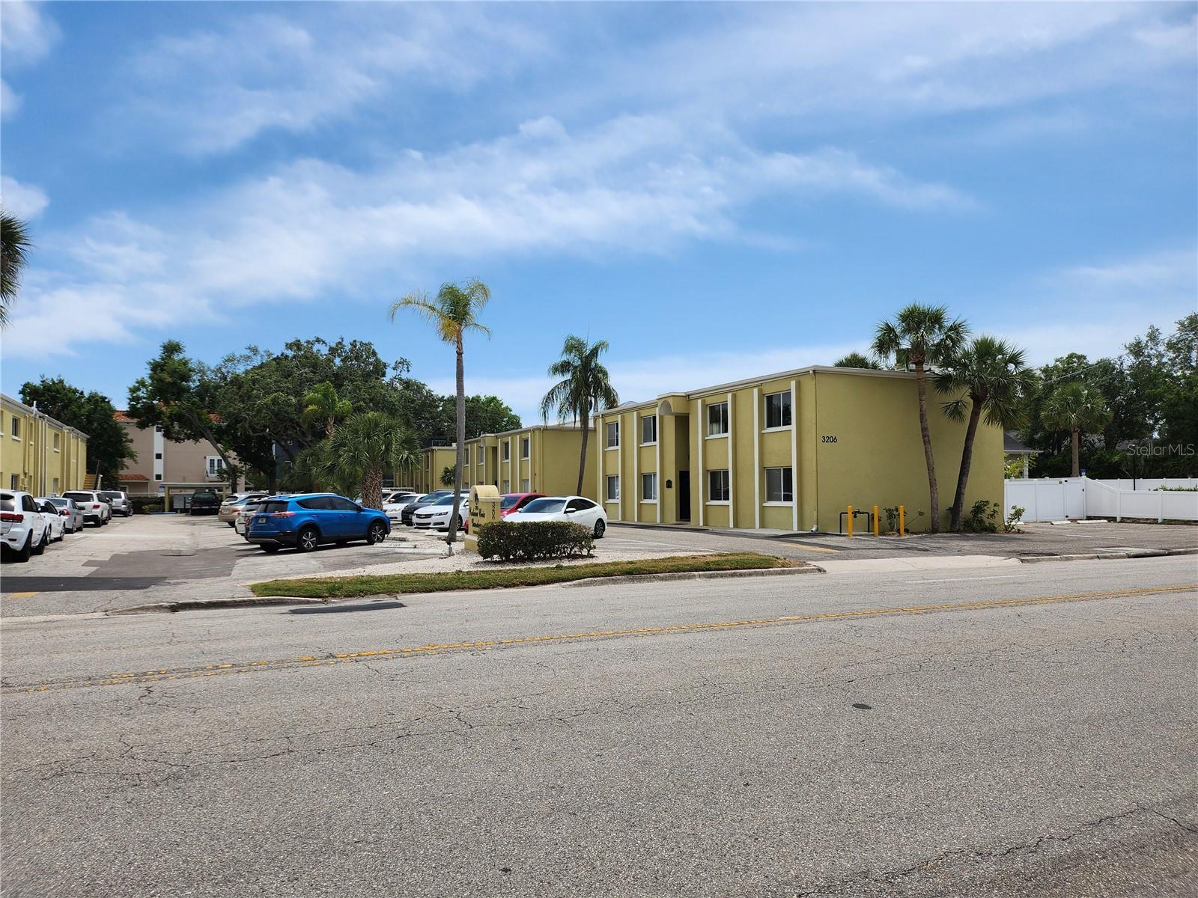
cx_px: 599
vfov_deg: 56.8
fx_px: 831
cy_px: 449
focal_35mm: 24
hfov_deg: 71.6
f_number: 1.8
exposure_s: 1/5271
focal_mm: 5
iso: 50
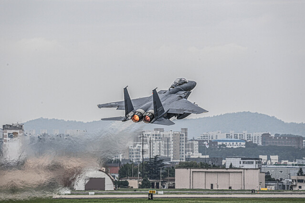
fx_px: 3134
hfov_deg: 5.6
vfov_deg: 3.7
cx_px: 152
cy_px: 102
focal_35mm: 370
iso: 500
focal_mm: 370
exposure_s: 1/1250
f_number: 10
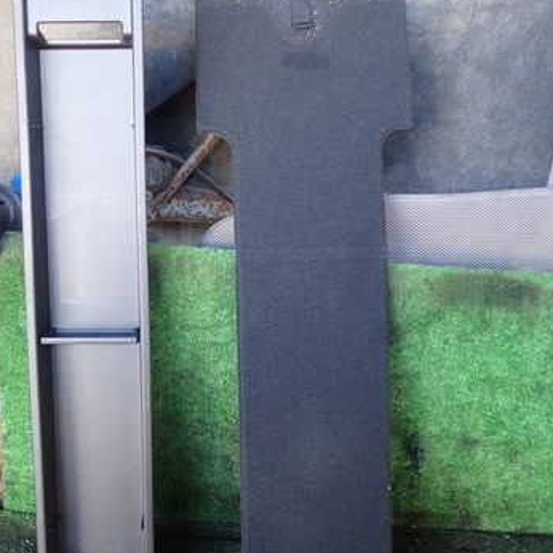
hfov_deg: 36.6
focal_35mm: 46
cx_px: 208
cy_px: 297
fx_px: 831
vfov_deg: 36.8
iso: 200
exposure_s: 1/30
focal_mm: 5.4
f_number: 2.3
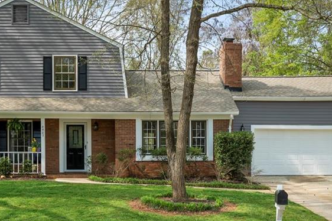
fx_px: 571
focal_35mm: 62
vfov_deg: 21.9
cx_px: 158
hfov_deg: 32.4
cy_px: 116
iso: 125
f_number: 8
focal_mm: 34
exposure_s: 1/200
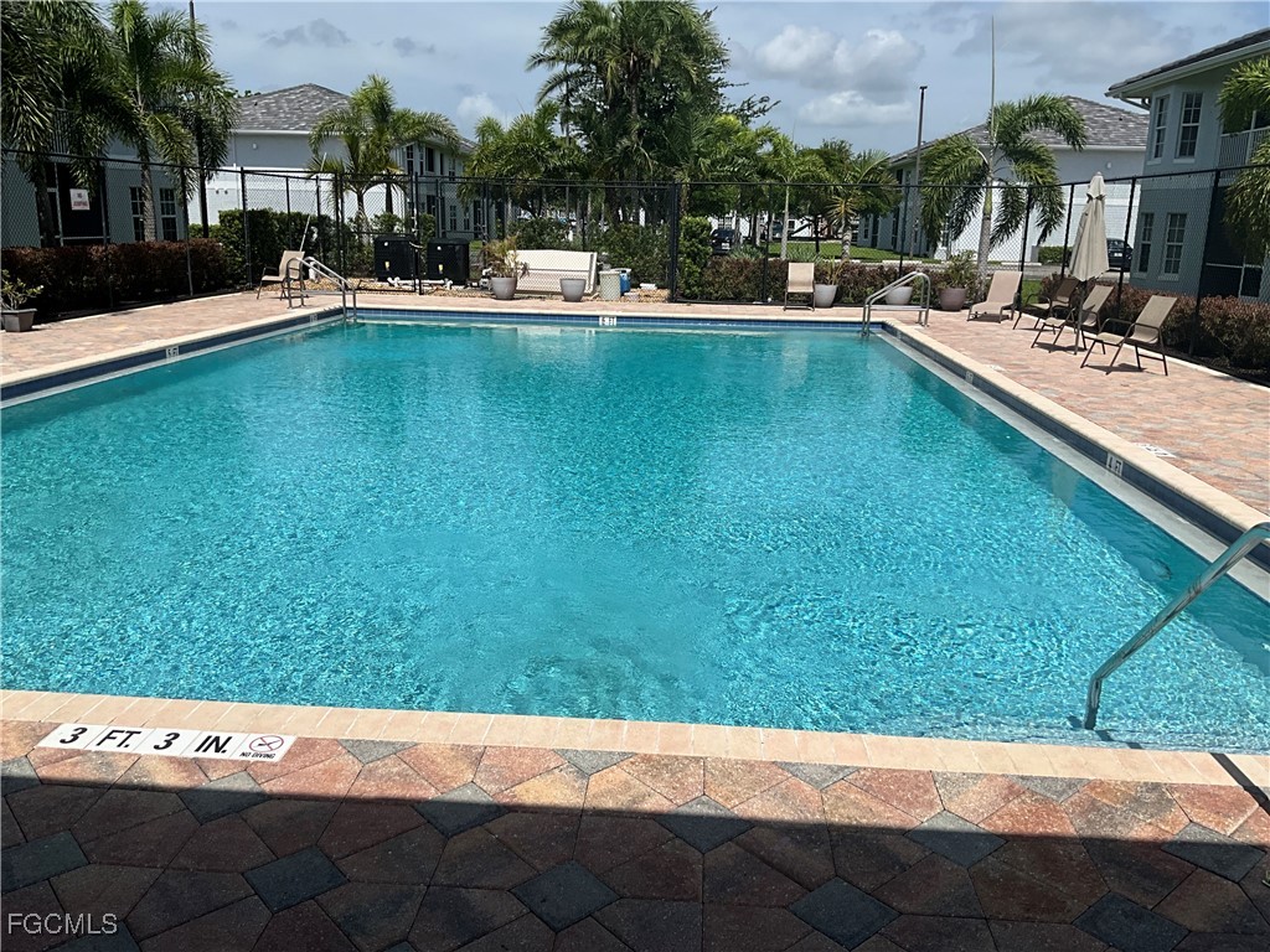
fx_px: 1064
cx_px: 635
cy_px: 476
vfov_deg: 48.2
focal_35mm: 29
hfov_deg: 61.7
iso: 25
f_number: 1.8
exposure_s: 1/3534
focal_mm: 3
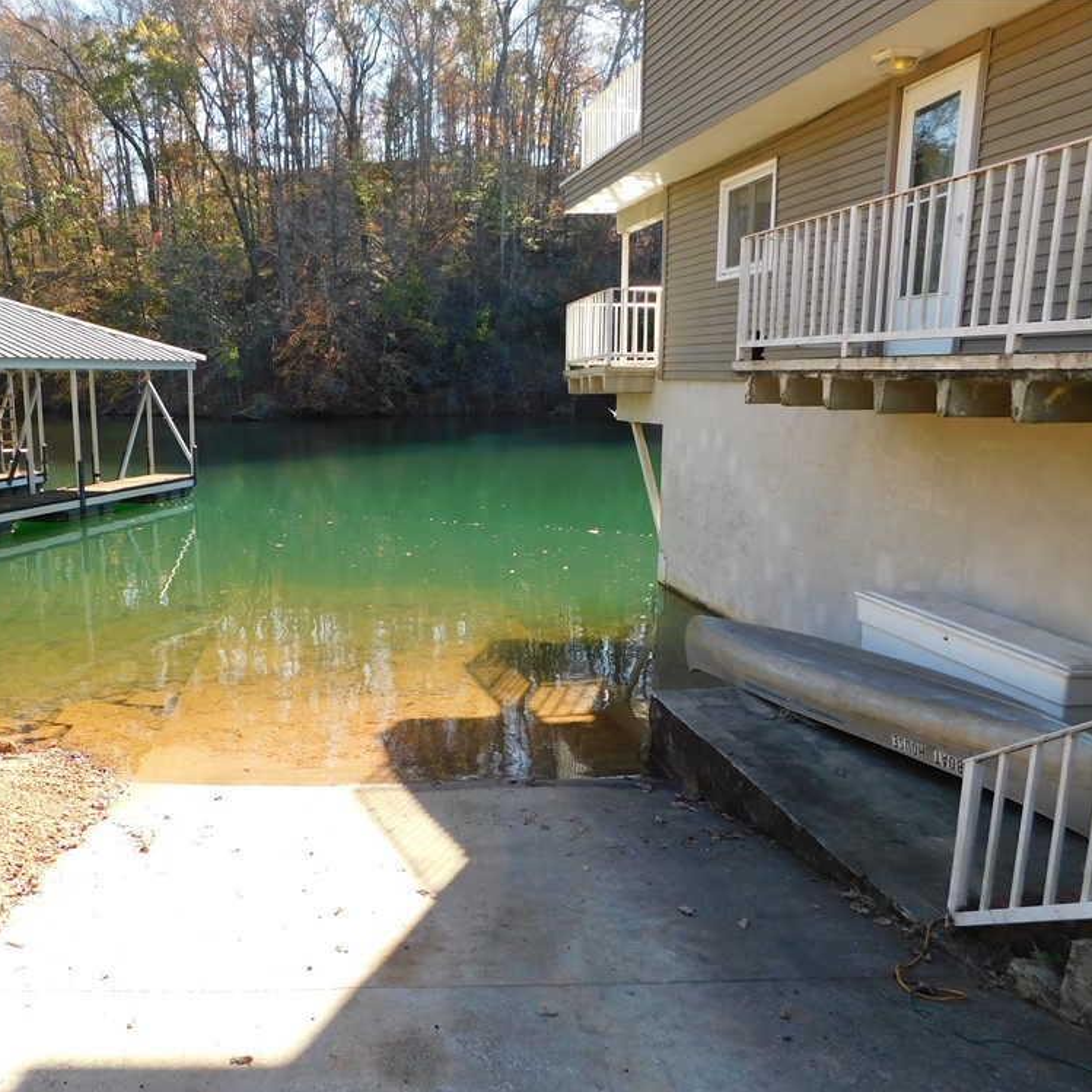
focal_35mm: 29
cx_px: 407
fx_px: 1035
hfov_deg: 55.0
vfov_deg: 55.6
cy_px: 557
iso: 125
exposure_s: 1/320
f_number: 3
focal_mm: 4.1
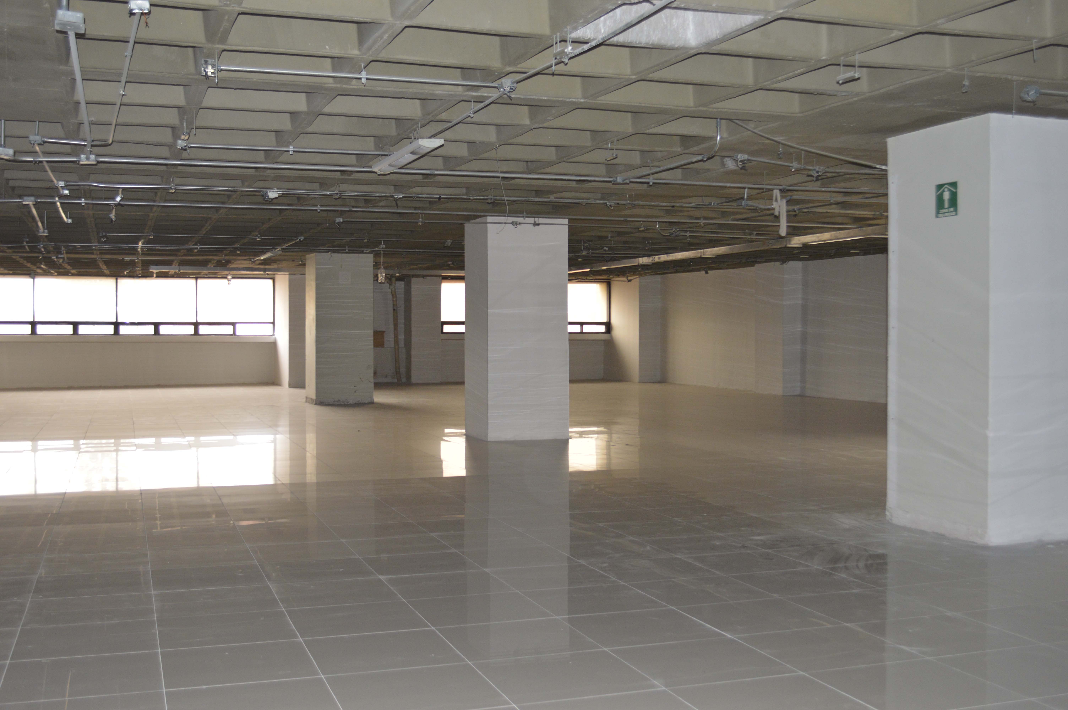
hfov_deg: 49.6
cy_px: 355
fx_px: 1156
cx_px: 534
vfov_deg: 34.1
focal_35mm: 39
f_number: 4.2
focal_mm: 26
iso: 560
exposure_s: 1/60
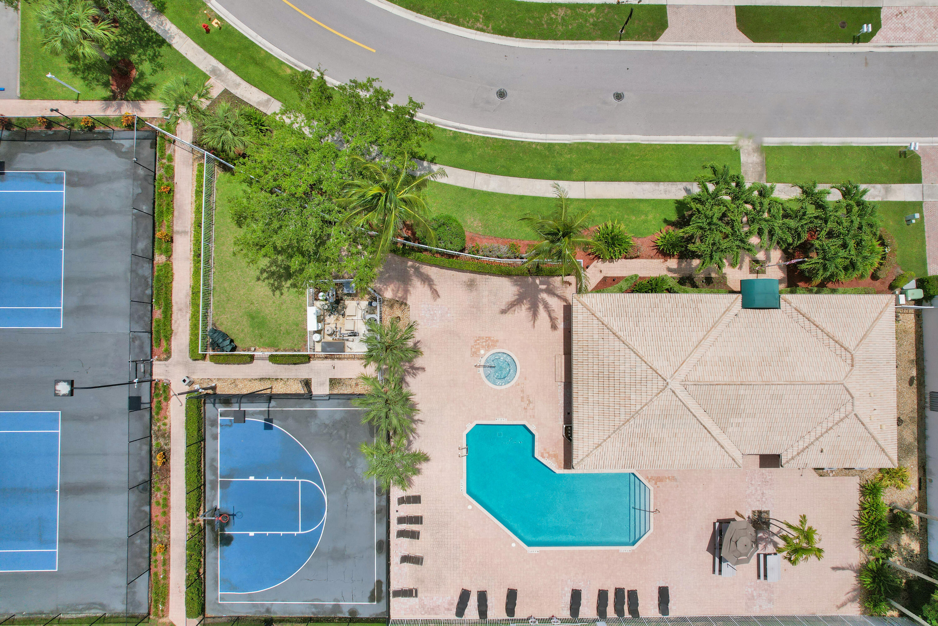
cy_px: 313
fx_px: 573
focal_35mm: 22
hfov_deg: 78.6
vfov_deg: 57.2
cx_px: 469
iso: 130
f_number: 2.8
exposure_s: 1/4000
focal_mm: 8.38
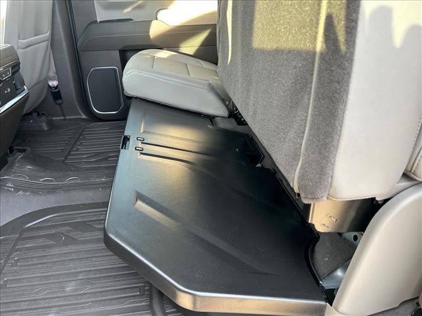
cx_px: 211
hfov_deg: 67.3
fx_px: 317
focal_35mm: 26
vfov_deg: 53.1
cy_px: 158
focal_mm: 5.7
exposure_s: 1/100
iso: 100
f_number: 1.5
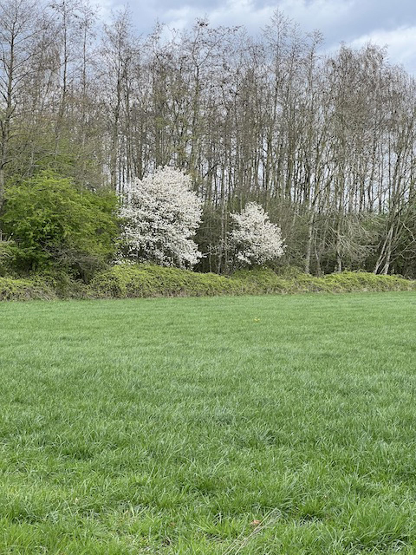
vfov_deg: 25.3
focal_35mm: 77
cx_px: 208
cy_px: 278
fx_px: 1234
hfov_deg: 19.1
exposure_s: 1/232
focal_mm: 9
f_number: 2.8
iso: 32
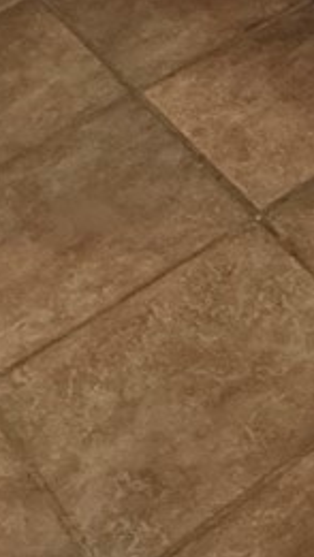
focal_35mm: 112
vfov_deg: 13.9
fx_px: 1656
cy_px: -755
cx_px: 726
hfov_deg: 9.7
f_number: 2.2
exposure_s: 1/120
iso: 320
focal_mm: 2.22
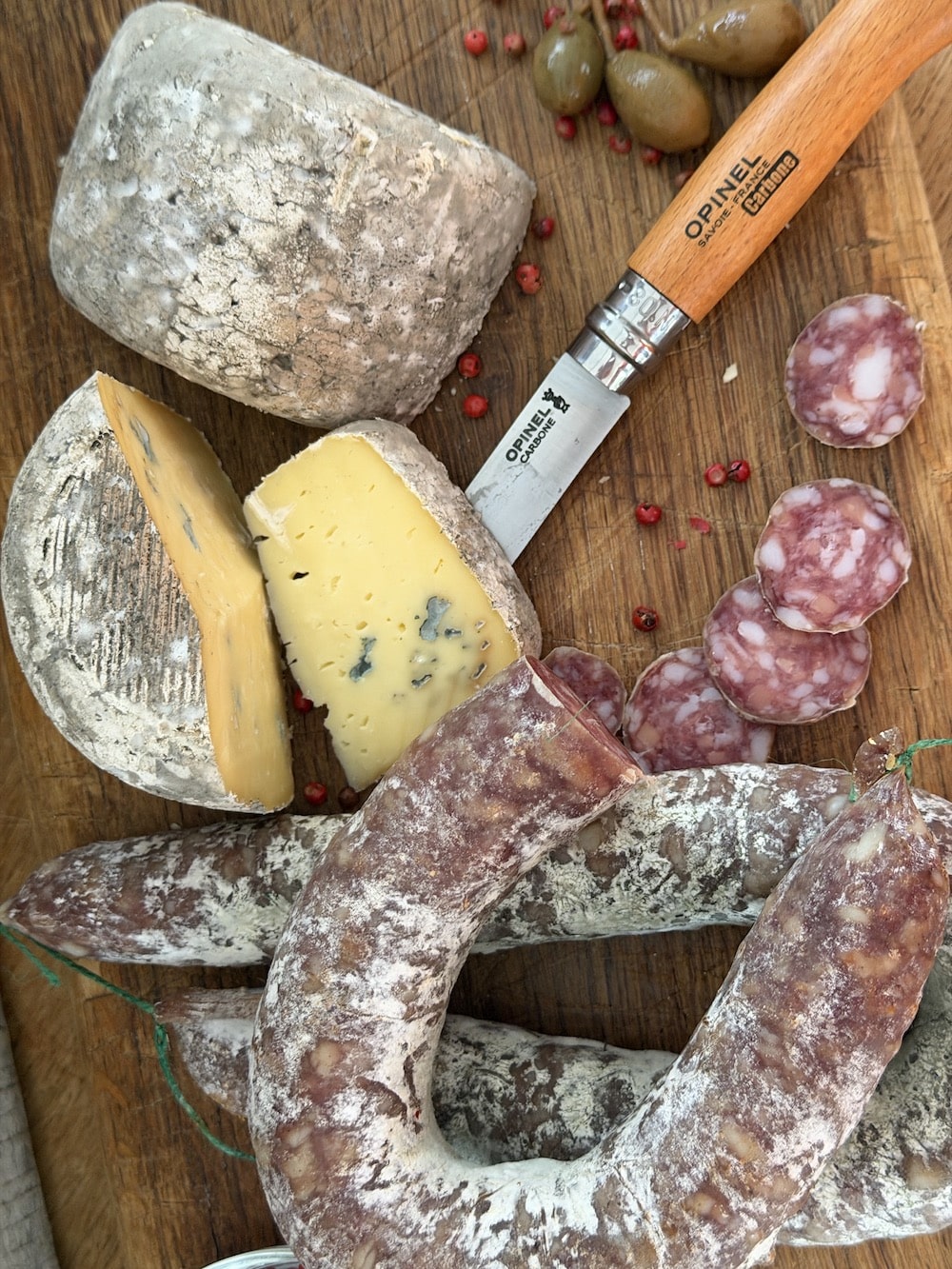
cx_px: 476
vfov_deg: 39.7
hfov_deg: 30.3
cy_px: 634
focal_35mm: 48
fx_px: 1760
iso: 320
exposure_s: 1/40
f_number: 1.78
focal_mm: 6.76
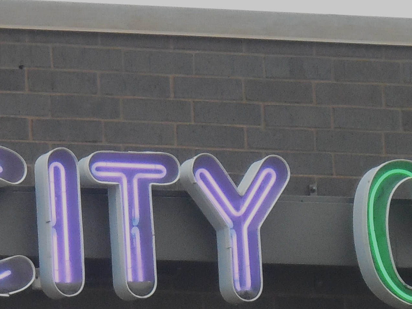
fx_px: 6712
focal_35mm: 564
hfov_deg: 3.5
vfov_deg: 2.6
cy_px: 276
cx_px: -26
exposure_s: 1/40
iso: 400
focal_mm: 27.6
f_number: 6.5
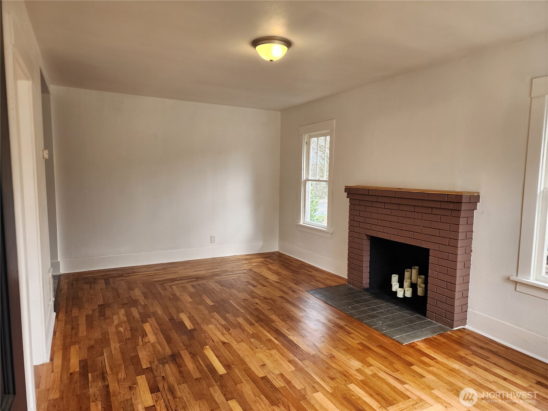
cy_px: 206
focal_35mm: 23
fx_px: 364
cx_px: 274
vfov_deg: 58.9
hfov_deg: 73.9
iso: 100
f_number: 1.8
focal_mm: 6.4
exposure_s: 1/180
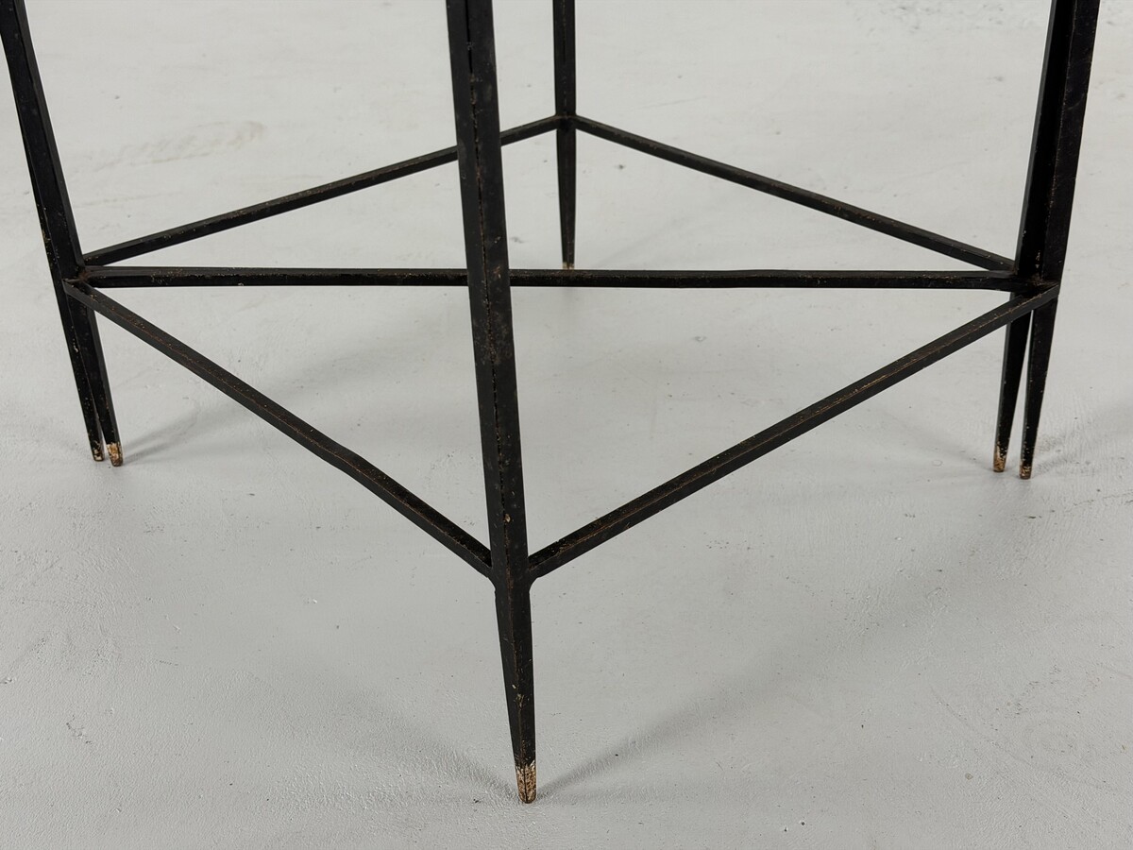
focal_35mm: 48
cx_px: 566
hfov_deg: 39.7
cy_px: 425
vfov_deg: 30.3
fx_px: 1571
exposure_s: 1/100
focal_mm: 6.76
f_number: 1.78
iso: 64
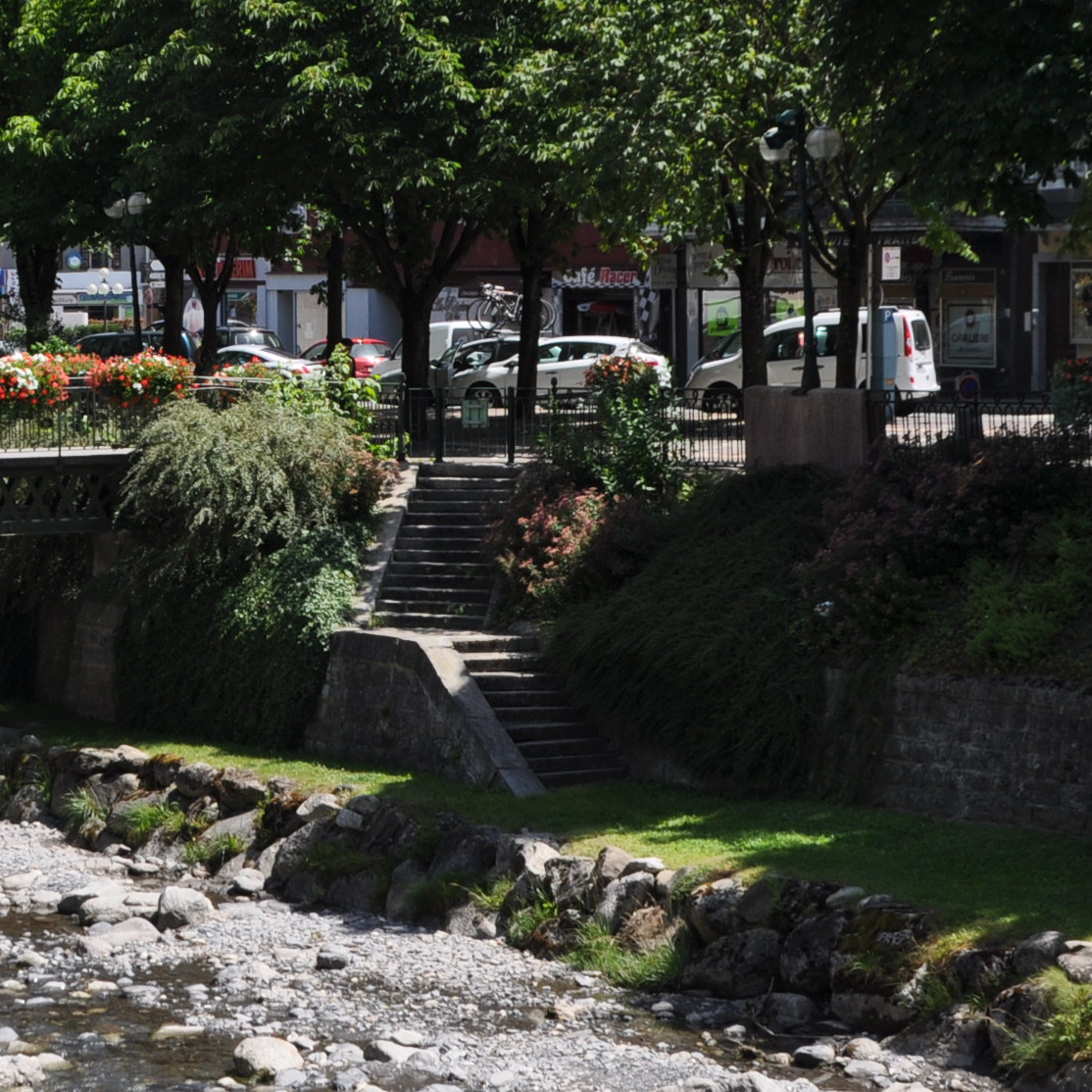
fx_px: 4461
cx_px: 105
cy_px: 448
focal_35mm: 125
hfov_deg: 13.8
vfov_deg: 13.9
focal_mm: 34
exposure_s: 1/250
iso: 200
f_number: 8
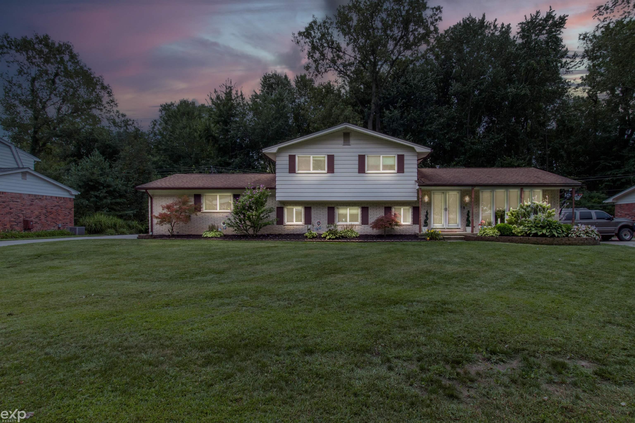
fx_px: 317
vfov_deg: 67.4
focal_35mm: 18
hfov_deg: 90.0
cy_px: 212
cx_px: 318
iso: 640
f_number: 18
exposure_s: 1/60
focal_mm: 12
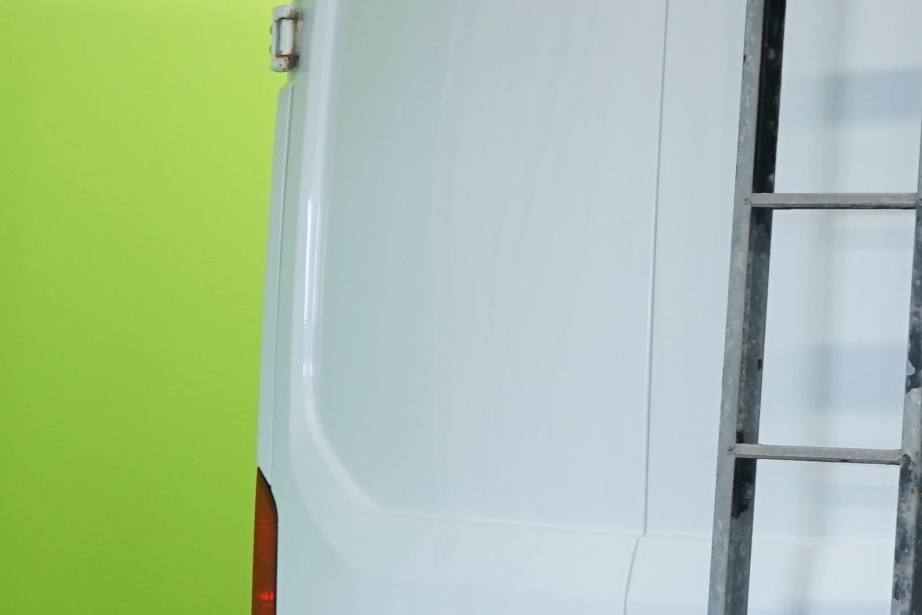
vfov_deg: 7.9
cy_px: 413
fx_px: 4431
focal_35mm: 173
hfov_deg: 11.2
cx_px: 1576
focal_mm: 46
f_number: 5.6
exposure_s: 1/40
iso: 800
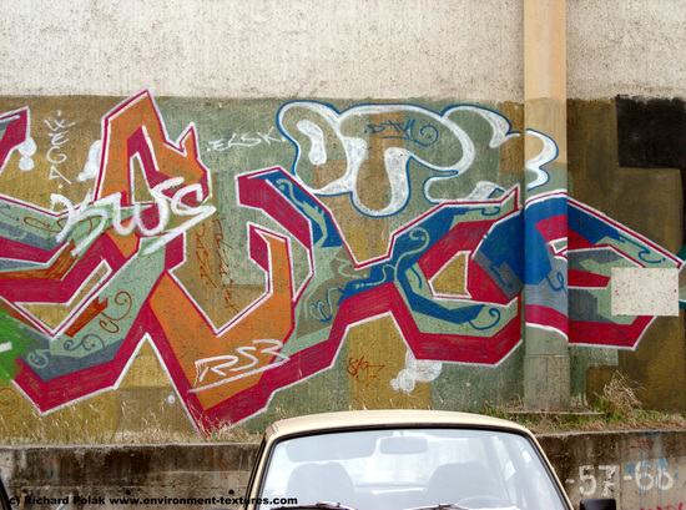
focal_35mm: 87
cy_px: 255
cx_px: 343
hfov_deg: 22.6
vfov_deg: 16.9
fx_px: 1719
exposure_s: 1/320
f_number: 4.2
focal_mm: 17.7
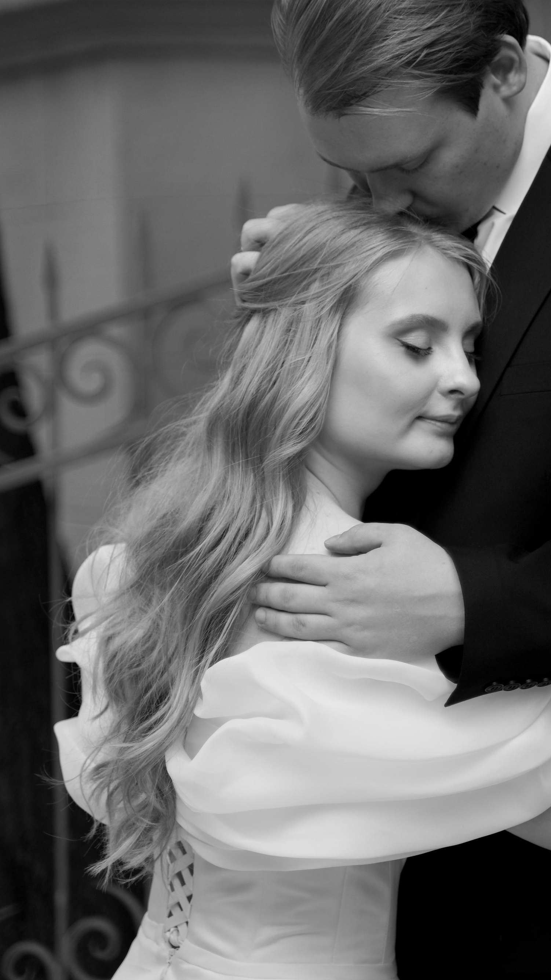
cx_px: 414
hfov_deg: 10.7
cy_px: 357
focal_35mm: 113
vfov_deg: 18.9
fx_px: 2935
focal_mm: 75
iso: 125
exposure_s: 1/640
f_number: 2.8
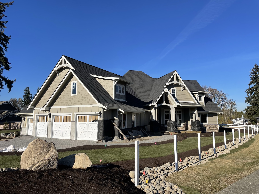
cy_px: 97
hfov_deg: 67.3
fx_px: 195
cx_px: 130
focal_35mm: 26
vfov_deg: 53.1
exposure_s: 1/4292
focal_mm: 4.2
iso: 32
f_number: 1.6
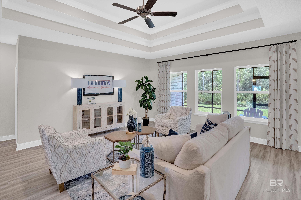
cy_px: 100
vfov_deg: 73.7
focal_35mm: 16
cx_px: 150
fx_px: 134
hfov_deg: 96.8
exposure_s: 1/60
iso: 2500
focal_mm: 16
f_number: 8
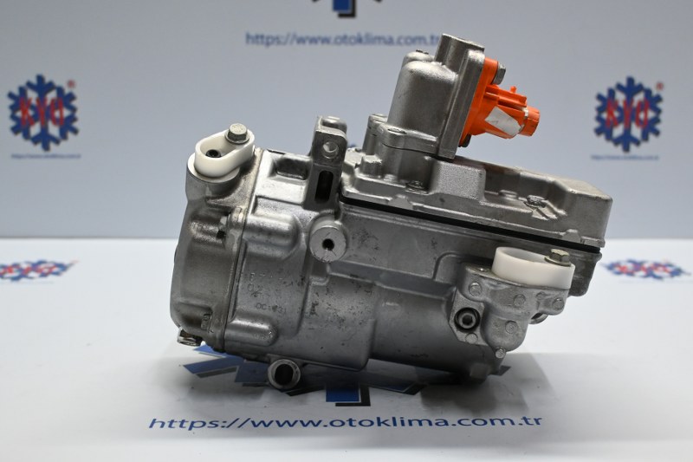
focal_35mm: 44
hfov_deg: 45.0
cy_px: 231
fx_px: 837
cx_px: 346
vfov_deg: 30.8
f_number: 4.8
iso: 1250
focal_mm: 29
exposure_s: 1/125
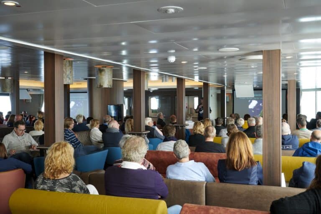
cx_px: 160
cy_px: 107
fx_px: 357
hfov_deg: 48.5
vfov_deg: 33.4
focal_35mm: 40
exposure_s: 1/30
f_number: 11
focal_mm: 40
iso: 1600
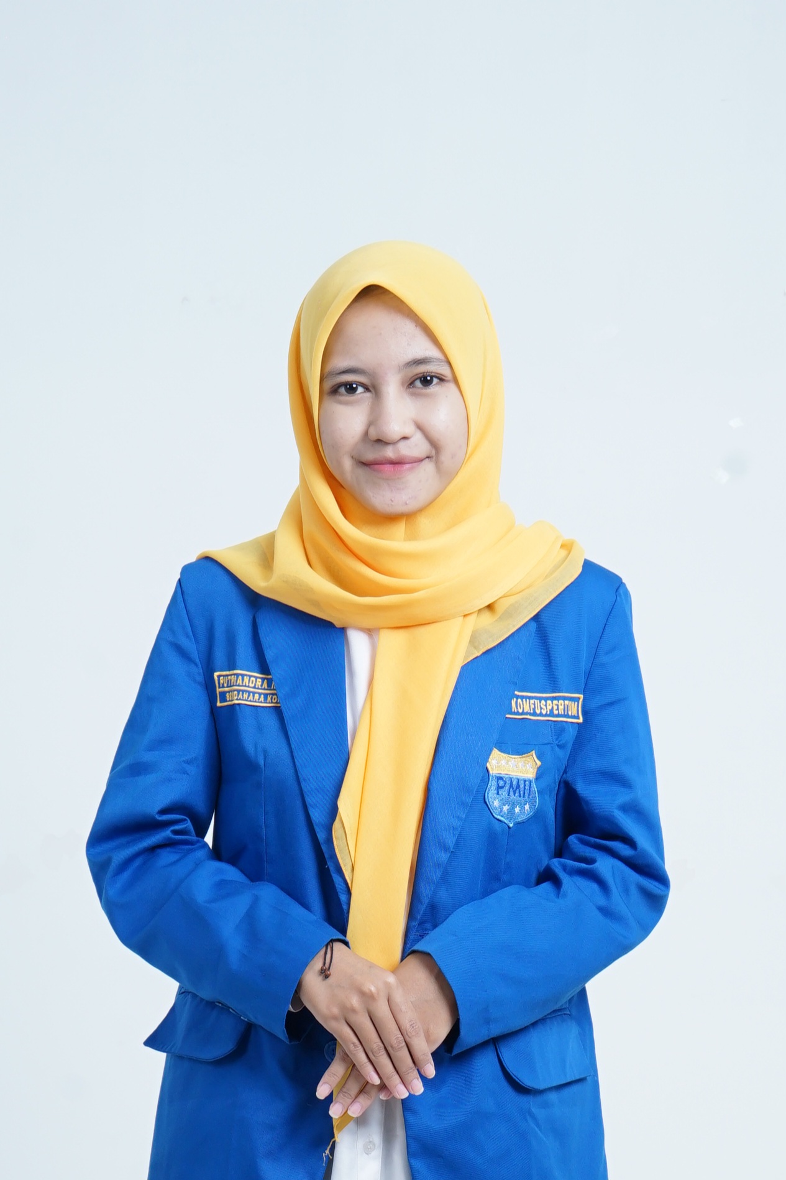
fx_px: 1474
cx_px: 393
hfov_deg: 29.9
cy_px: 590
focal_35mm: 45
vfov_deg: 43.6
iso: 400
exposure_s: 1/125
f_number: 8
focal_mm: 45
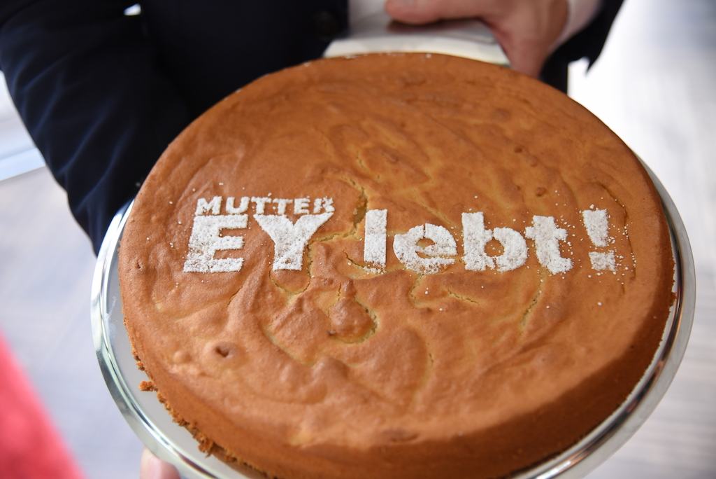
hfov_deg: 39.6
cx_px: 358
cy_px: 240
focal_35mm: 50
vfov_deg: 27.0
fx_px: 995
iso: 1000
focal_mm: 50
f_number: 4
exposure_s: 1/160
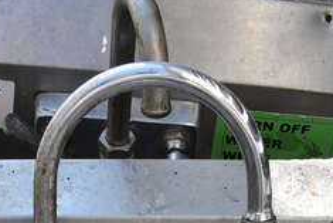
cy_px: 599
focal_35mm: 105
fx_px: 972
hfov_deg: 19.3
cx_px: 77
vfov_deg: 10.5
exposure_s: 1/250
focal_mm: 18
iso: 200
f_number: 6.3
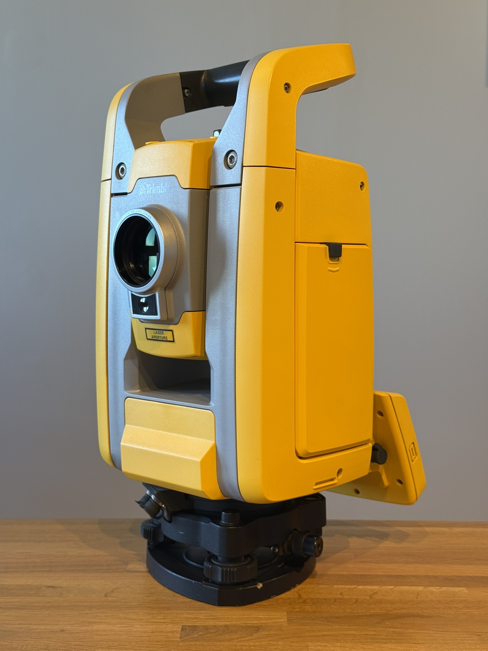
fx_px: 902
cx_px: 244
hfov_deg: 30.3
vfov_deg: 39.7
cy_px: 326
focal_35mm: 48
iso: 80
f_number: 1.78
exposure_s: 1/100
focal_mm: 6.76
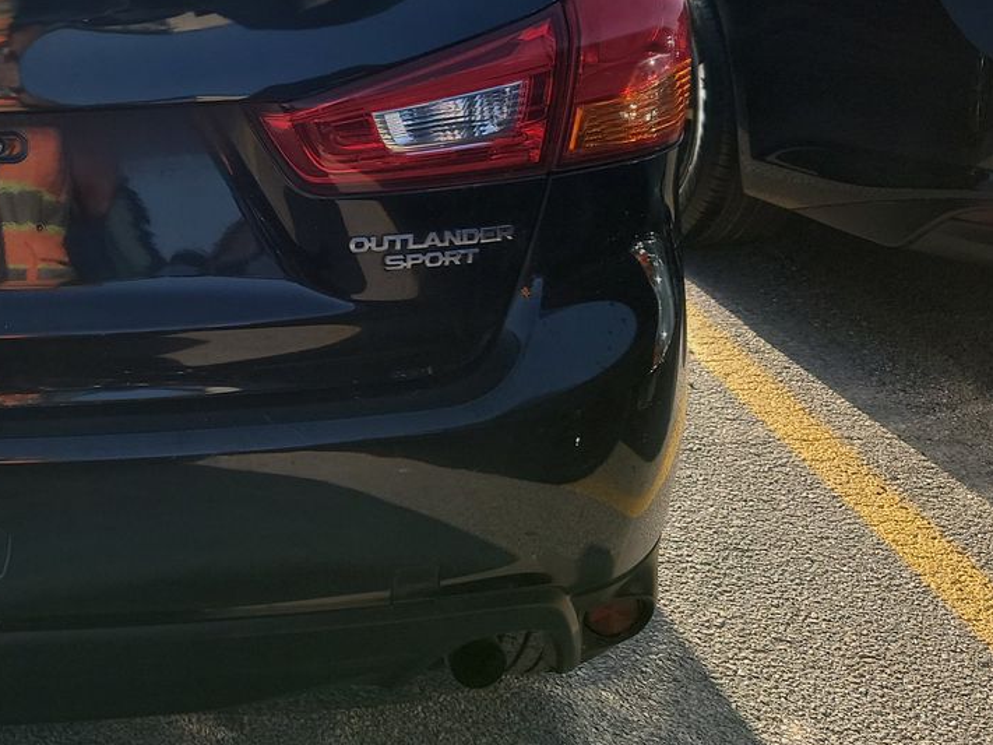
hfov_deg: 32.2
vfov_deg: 26.5
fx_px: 1549
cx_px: -41
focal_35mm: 54
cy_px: 141
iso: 50
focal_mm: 6.7
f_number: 1.8
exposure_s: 1/588
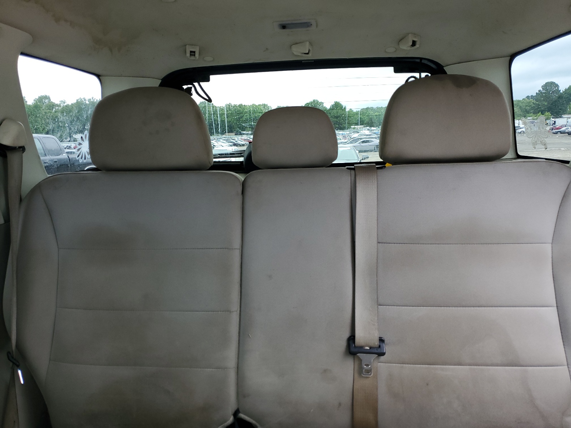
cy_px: 214
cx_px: 286
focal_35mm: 26
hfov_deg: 67.3
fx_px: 429
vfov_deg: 53.1
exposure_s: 1/120
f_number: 1.5
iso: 59
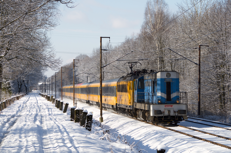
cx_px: 116
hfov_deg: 15.6
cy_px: 76
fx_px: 845
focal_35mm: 132
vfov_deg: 10.3
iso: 200
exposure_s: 1/400
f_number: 8
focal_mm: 87.5
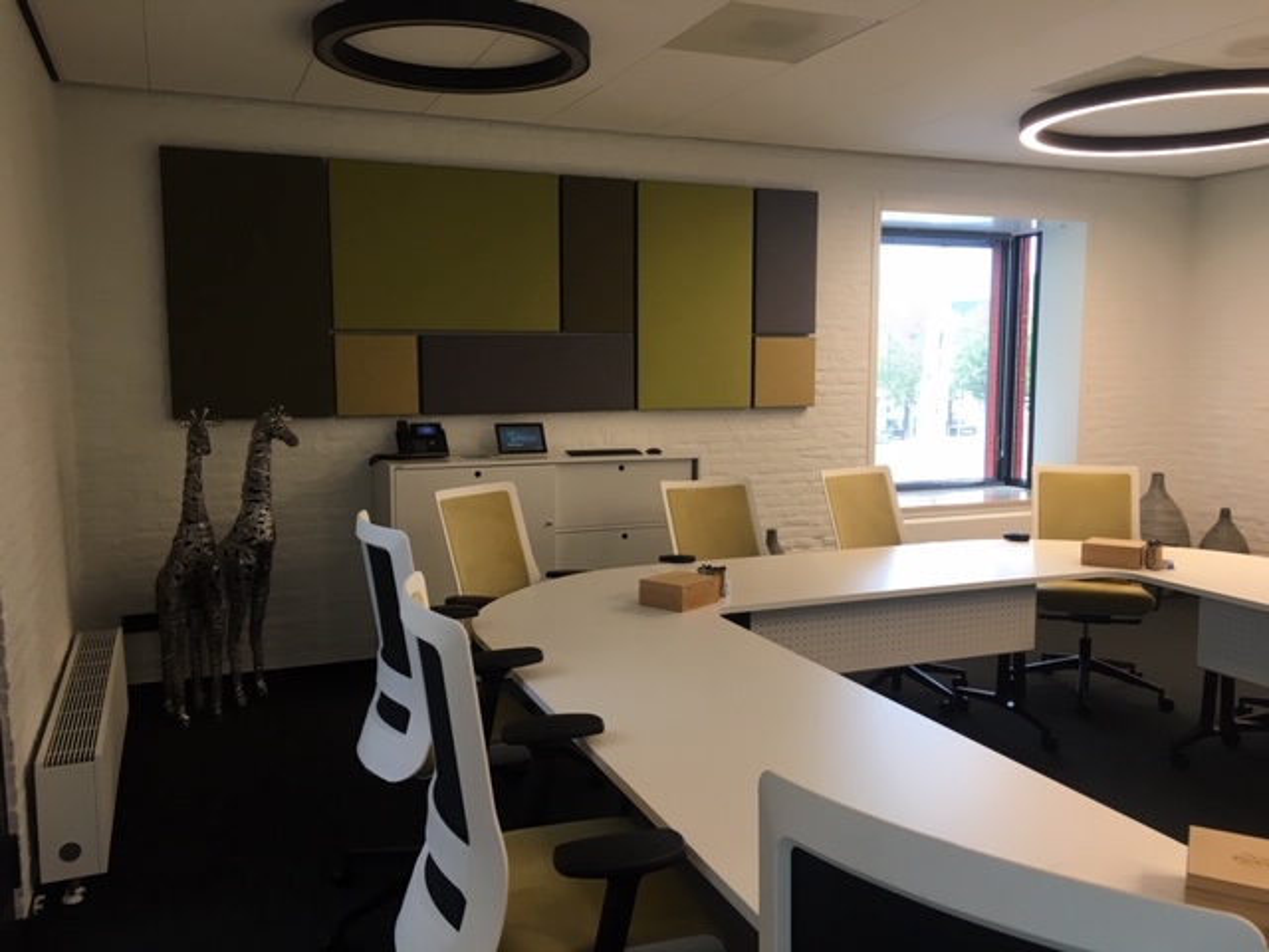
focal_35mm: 29
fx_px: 1063
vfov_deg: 48.2
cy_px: 476
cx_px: 634
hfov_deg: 61.7
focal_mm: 4.15
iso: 64
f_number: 2.2
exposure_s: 1/33
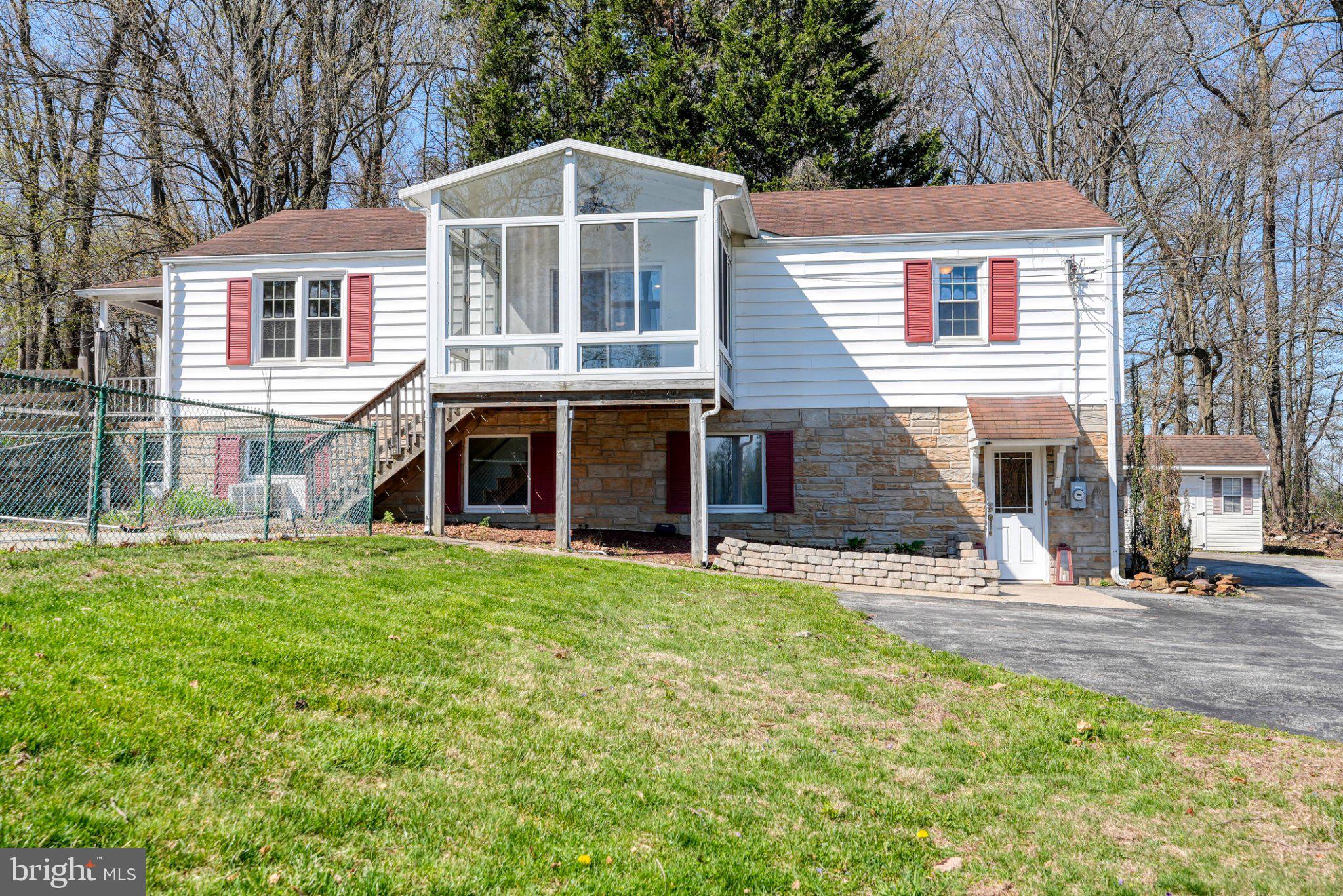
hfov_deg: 60.3
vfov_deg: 42.4
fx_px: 1157
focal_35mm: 31
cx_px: 672
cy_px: 448
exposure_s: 1/160
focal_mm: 31
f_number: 9
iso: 100
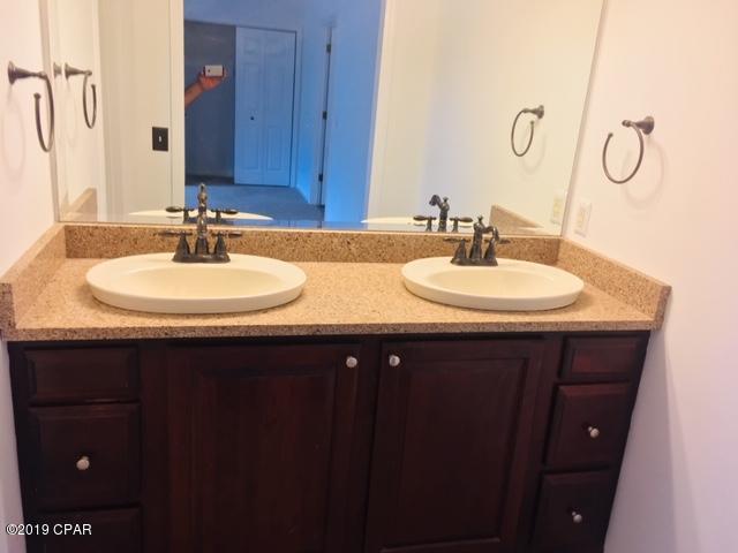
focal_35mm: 29
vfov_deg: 48.2
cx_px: 369
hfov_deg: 61.7
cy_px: 276
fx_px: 618
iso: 64
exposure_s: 1/33
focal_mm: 4.15
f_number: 2.2
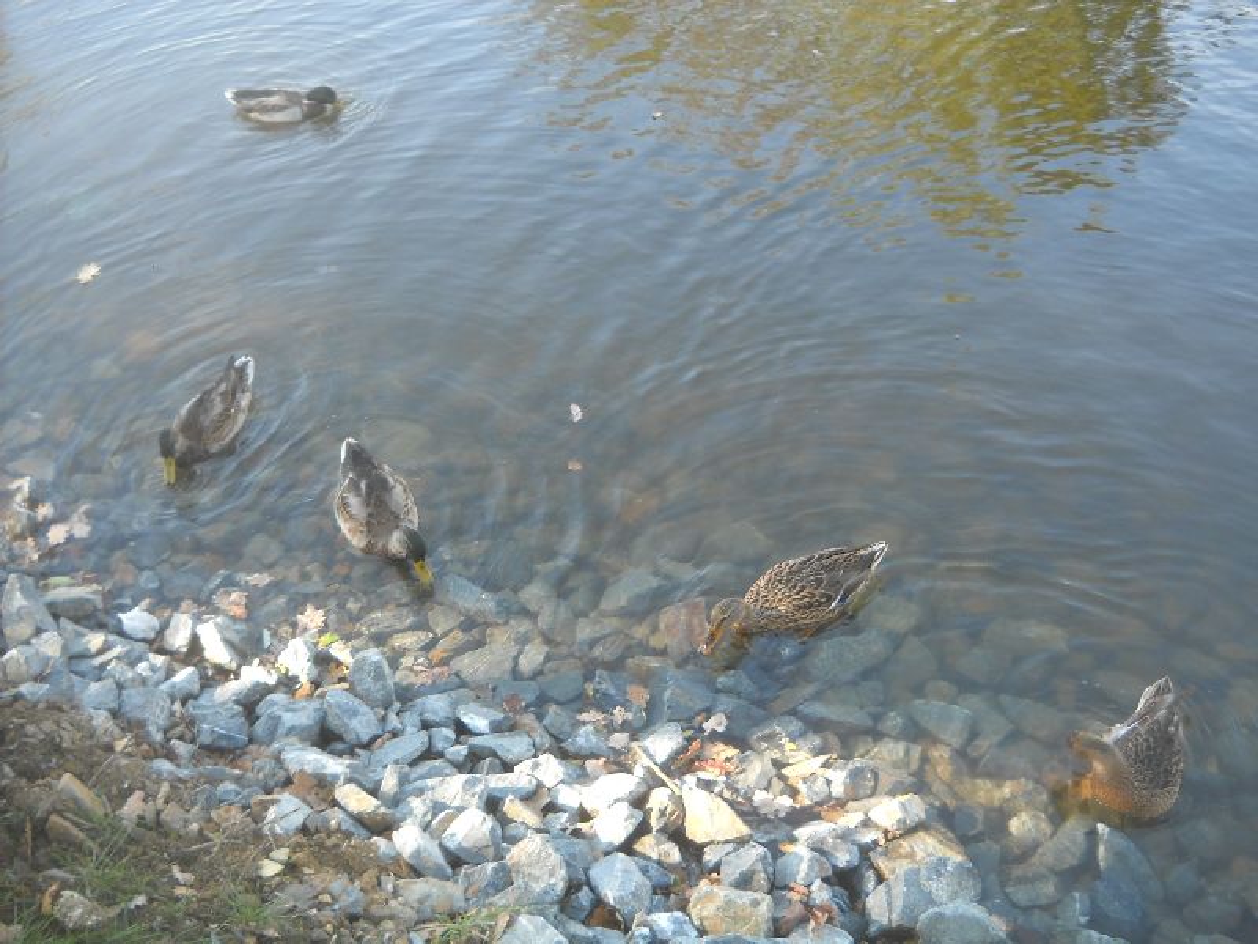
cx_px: 629
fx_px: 1490
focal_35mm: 41
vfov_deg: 35.1
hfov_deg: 45.8
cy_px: 472
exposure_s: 1/60
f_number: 3.1
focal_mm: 6.72
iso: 77
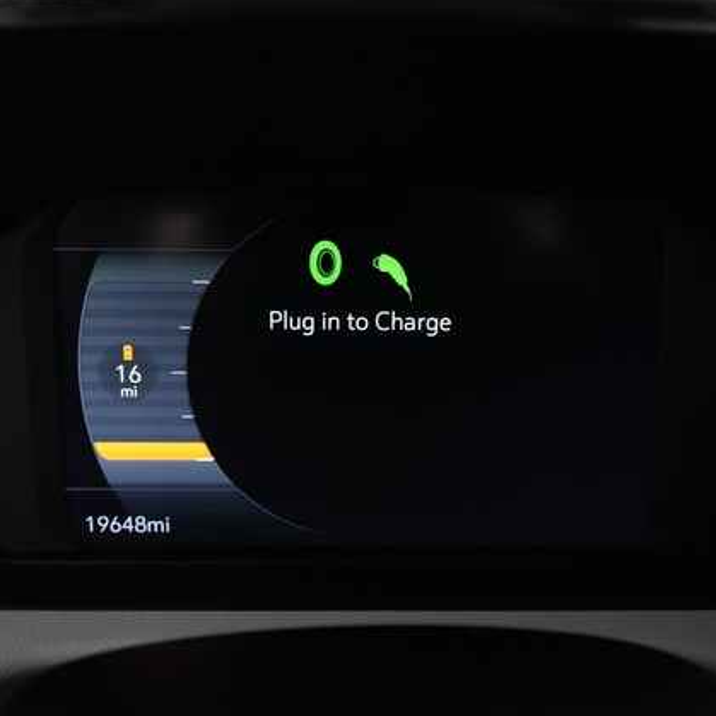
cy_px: 359
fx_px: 819
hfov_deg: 47.2
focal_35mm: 35
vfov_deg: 47.2
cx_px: 354
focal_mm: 27
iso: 5000
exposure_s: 1/100
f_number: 5.6
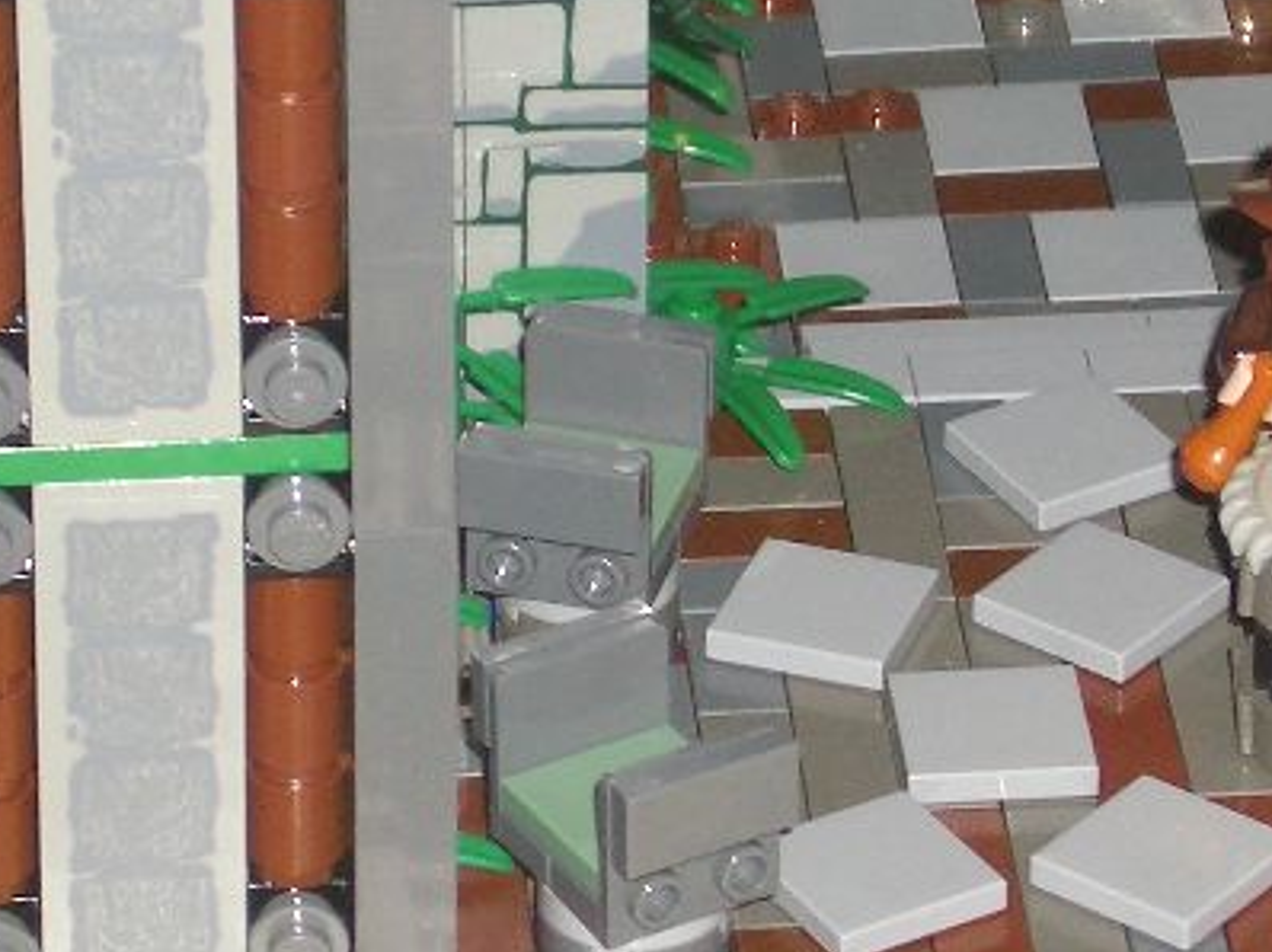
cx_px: 920
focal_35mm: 255
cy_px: 192
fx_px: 9365
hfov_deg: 7.8
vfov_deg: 5.8
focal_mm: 14.6
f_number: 4.4
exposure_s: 1/60
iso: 100
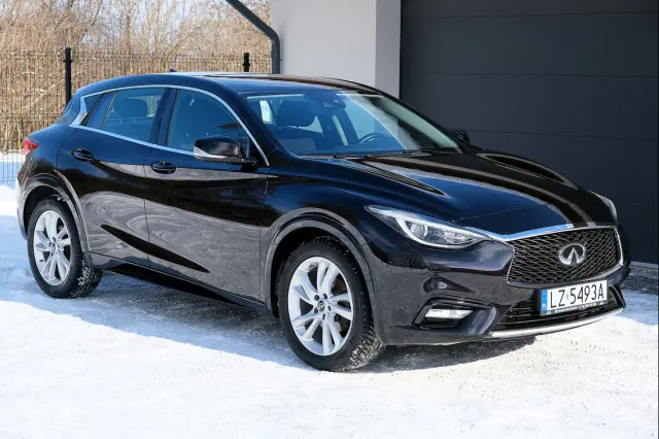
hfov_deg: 30.1
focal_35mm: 67
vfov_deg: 20.3
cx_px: 330
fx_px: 1226
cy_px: 220
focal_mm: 44.4
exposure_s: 1/640
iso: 320
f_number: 5.6
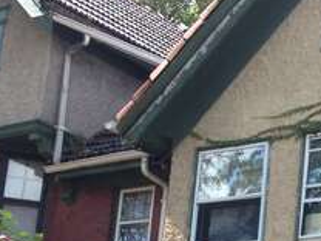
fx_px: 1178
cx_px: 579
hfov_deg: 13.8
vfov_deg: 11.4
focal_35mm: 127
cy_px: 304
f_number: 2.4
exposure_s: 1/371
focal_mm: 4.12
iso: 50
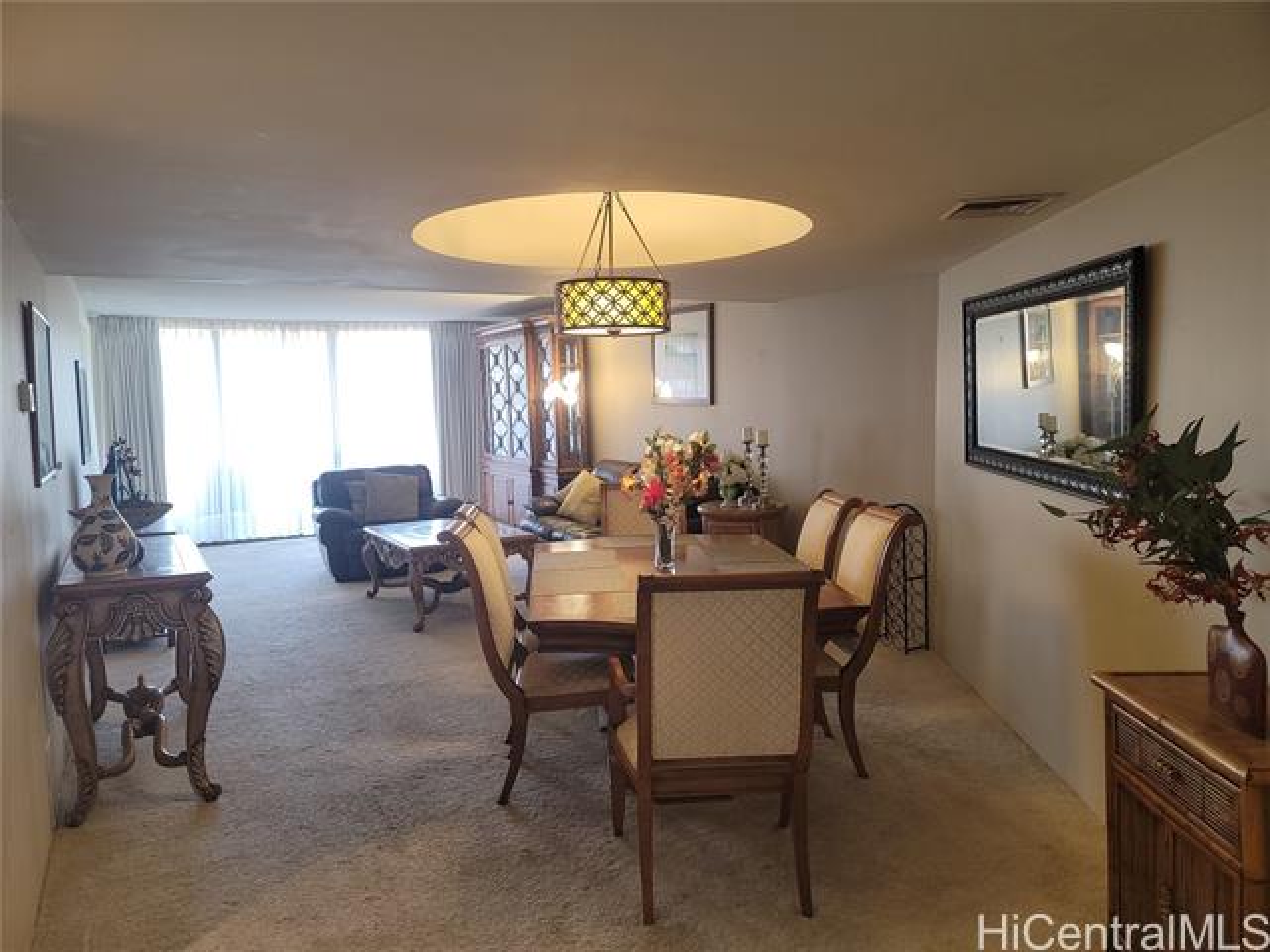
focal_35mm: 25
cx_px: 635
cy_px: 476
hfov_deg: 69.4
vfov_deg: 54.9
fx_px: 917
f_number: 1.8
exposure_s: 1/40
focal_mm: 7
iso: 100
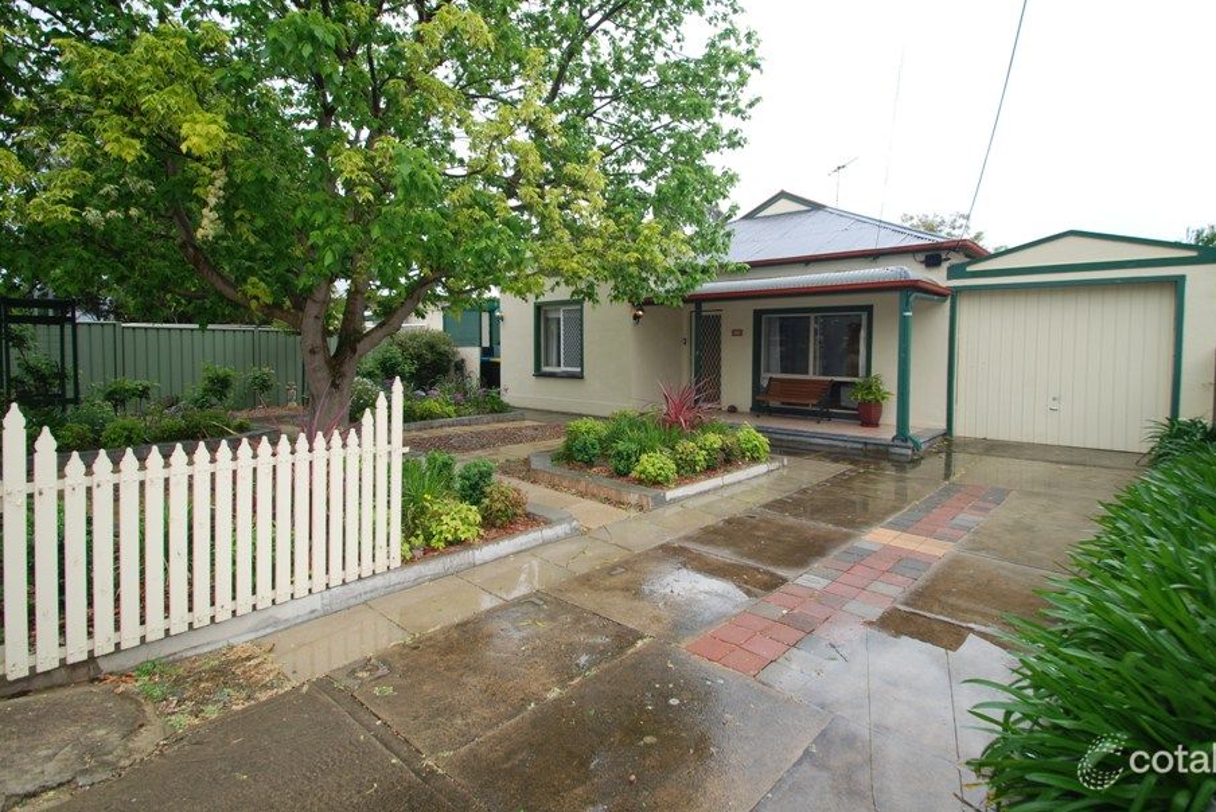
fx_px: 575
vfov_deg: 70.3
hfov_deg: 93.2
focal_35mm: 17
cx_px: 623
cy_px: 358
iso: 100
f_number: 6.3
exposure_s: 1/160
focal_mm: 10
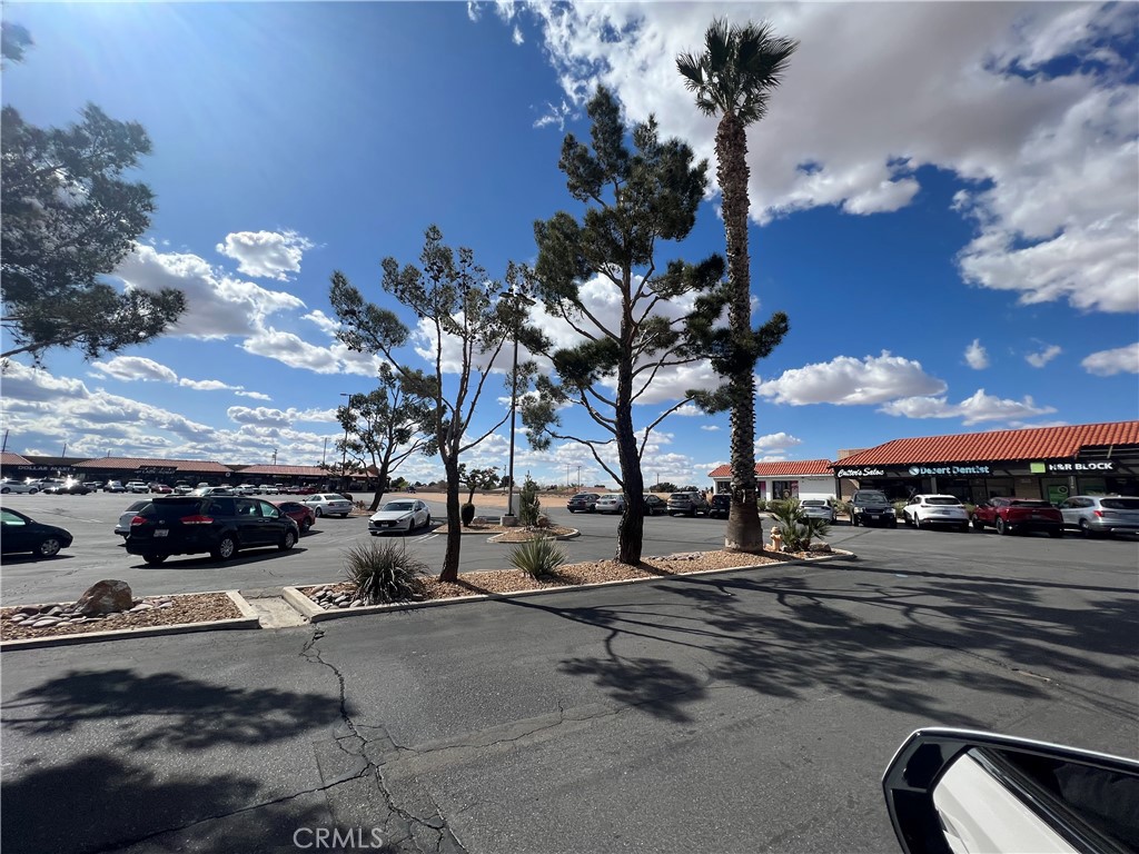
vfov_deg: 89.9
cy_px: 427
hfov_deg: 106.2
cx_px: 570
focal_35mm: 13
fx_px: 428
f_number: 1.8
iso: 32
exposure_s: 1/2950
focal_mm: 1.57
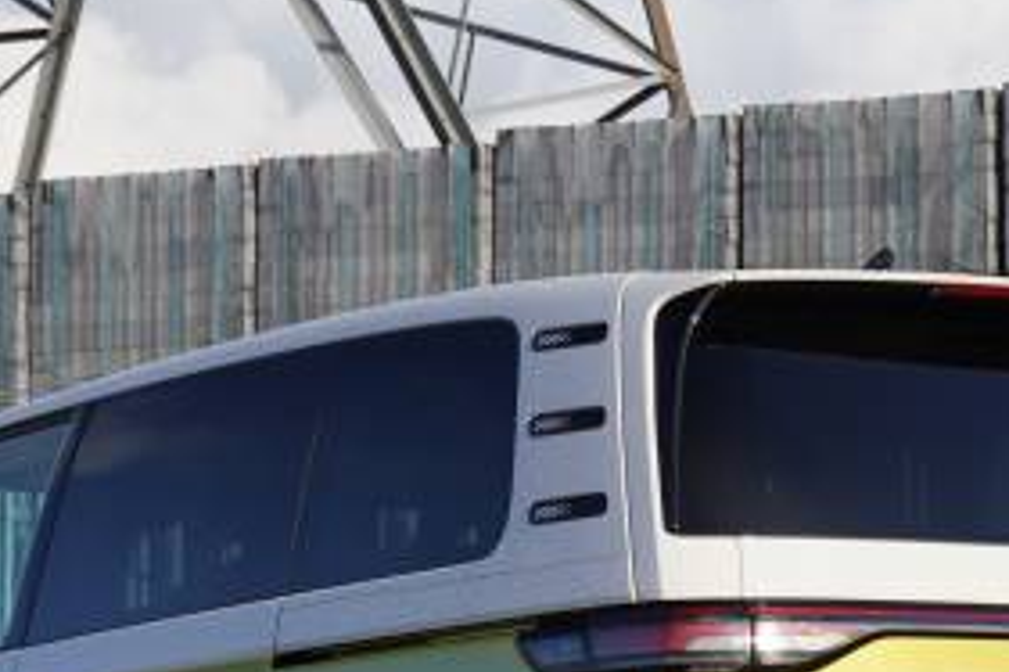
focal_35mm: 157
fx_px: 4398
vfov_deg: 8.7
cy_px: 740
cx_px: 628
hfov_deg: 13.1
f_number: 5.6
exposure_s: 1/200
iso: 100
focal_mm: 46
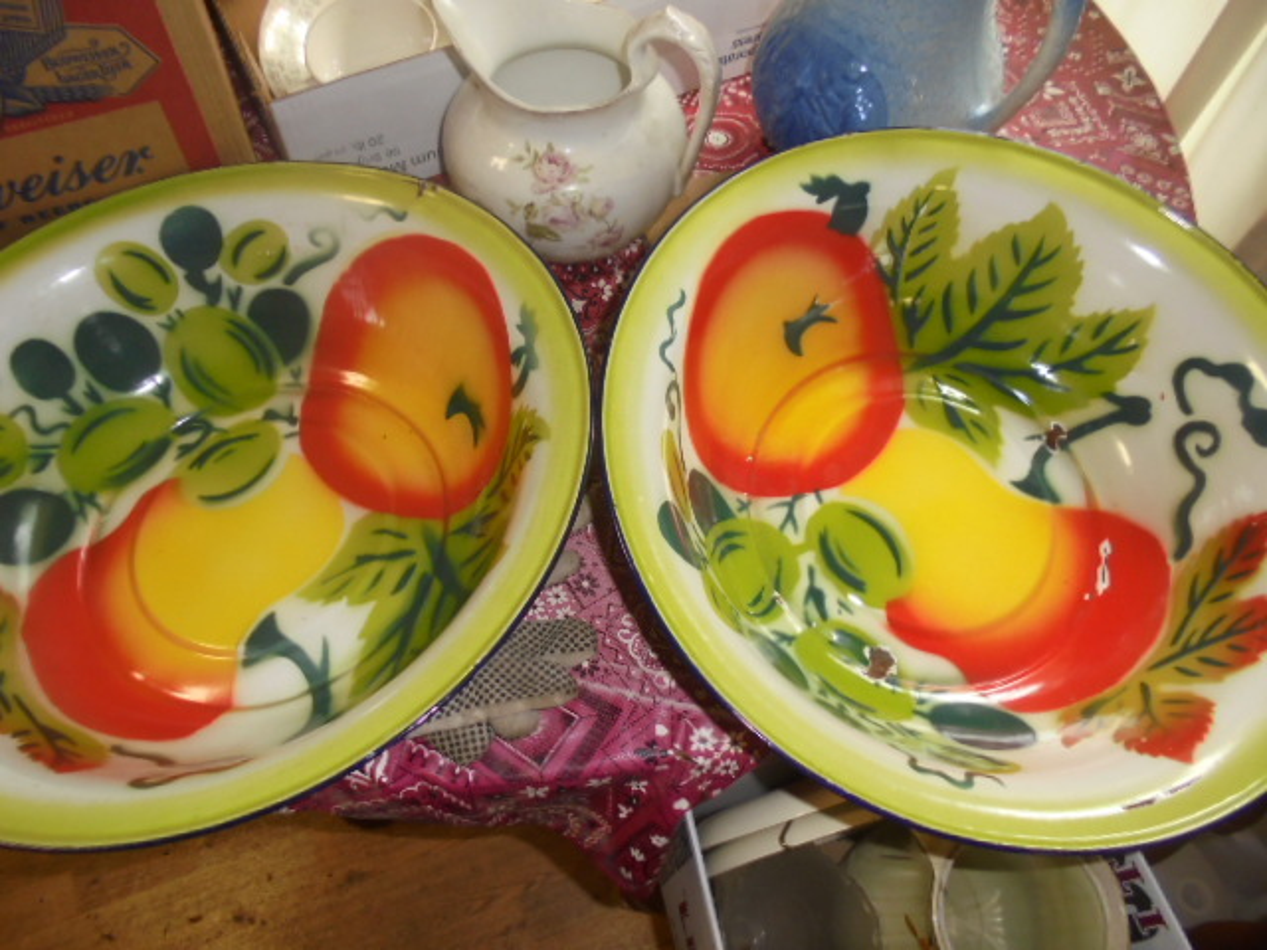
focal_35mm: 26
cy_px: 475
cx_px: 634
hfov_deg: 67.3
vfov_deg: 53.1
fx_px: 952
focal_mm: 4.6
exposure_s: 1/30
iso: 200
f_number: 3.5
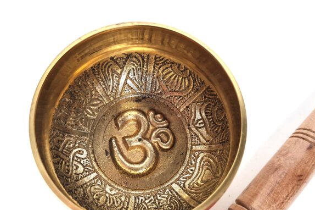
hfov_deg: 57.2
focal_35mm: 33
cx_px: 153
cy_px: 136
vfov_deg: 39.6
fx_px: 289
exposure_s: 1/120
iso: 100
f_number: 1.8
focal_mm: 5.4
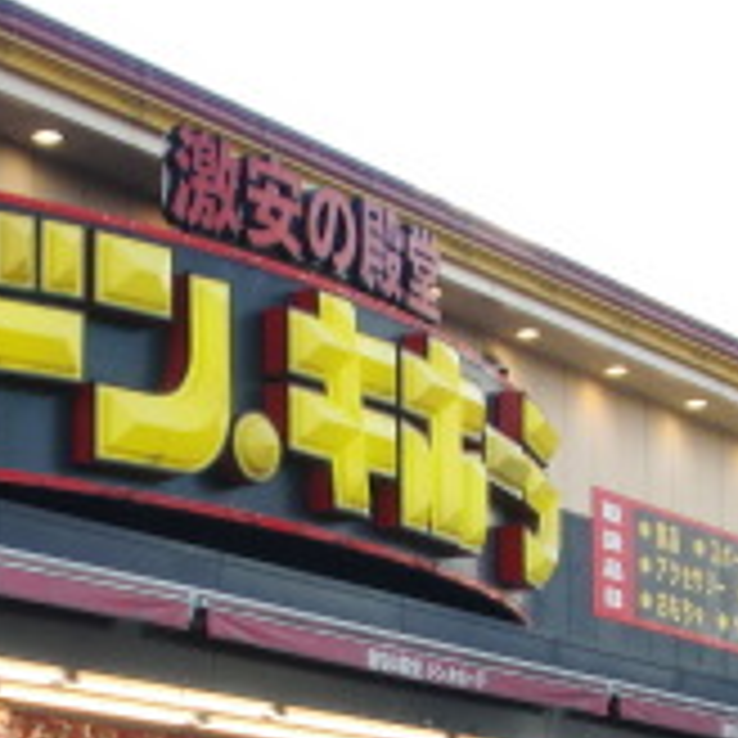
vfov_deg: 14.7
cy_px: 724
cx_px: 189
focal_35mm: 117
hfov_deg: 14.8
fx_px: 2822
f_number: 2.8
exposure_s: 1/160
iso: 64
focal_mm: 5.58
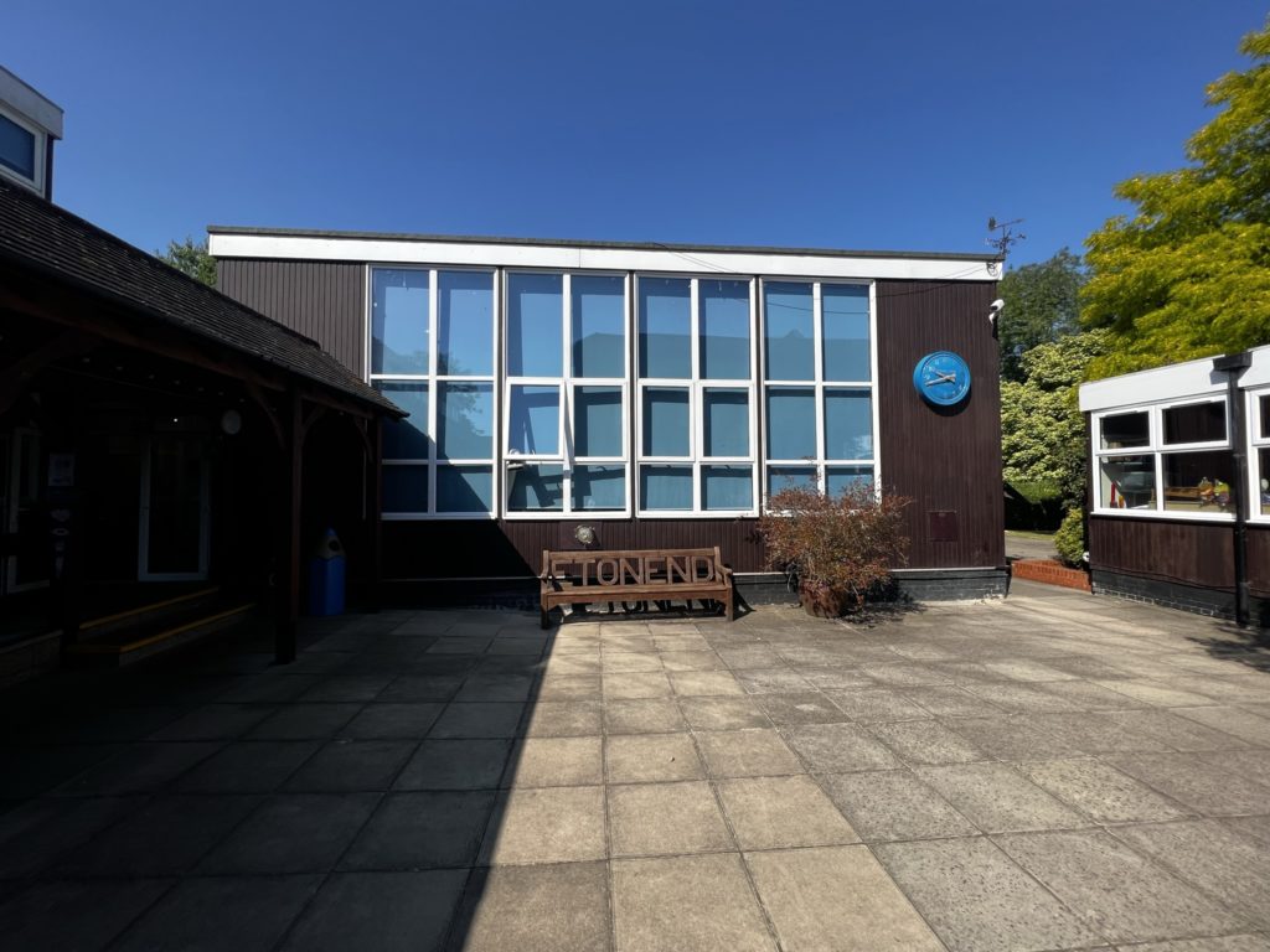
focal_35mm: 13
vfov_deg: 89.9
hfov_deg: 106.2
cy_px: 476
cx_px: 635
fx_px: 477
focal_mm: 1.57
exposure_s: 1/1698
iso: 32
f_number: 1.8
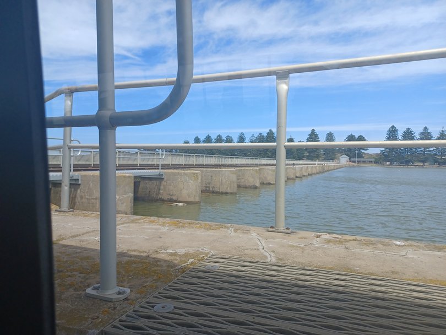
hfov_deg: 69.4
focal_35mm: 25
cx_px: 223
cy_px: 168
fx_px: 322
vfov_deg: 54.9
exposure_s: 1/200
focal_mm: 4.6
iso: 32
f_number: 1.8
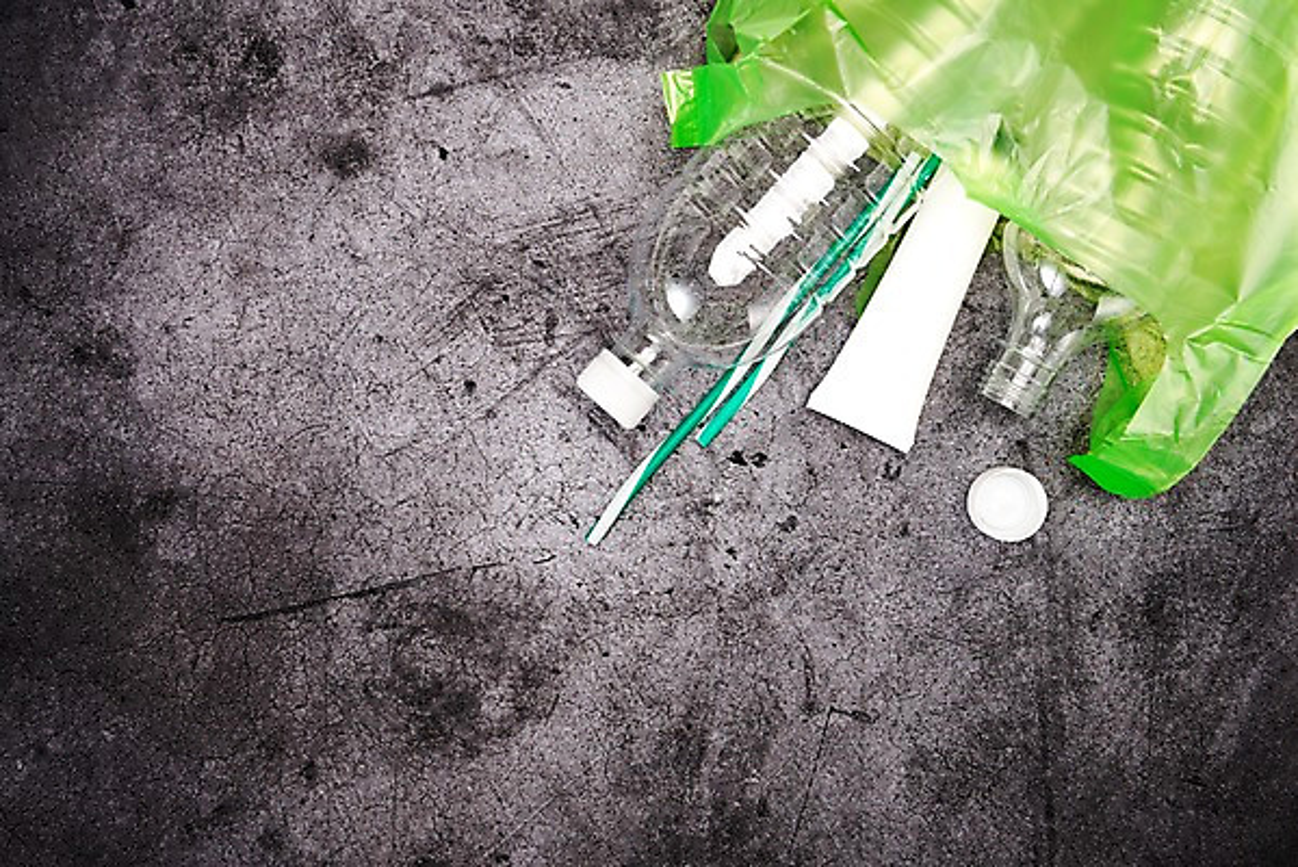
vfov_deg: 27.0
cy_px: 434
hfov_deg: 39.6
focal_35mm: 50
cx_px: 649
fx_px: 1804
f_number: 8
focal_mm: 50
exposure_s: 1/125
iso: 31
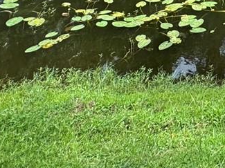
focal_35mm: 69
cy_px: -214
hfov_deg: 23.0
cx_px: 336
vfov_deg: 14.9
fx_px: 448
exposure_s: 1/407
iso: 40
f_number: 2.2
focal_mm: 2.22
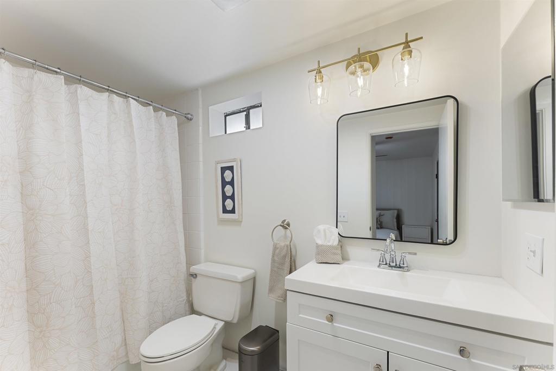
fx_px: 216
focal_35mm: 14
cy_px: 186
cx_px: 278
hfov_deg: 104.2
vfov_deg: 81.3
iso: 100
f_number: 8
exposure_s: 1/2.5
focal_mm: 14
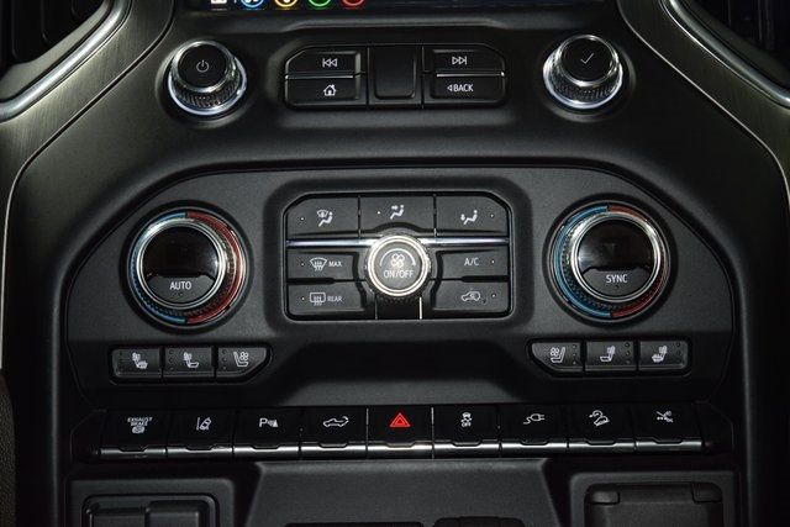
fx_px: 1514
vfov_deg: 19.7
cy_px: 264
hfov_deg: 29.2
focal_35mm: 69
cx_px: 395
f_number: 4.5
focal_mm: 46
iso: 1000
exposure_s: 1/30
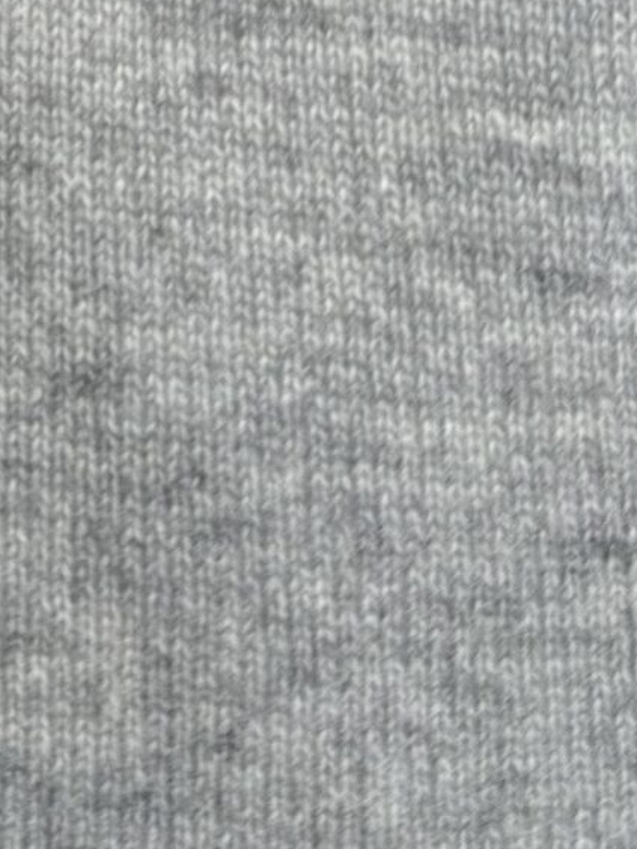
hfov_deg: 12.8
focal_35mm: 109
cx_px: -364
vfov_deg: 16.1
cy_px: -521
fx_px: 2674
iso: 80
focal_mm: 6.76
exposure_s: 1/1980
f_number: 1.78
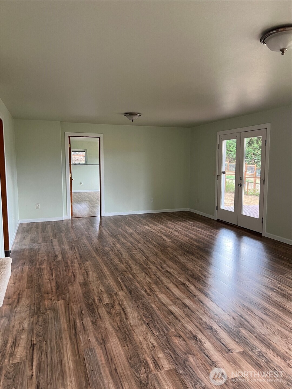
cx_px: 146
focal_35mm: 26
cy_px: 194
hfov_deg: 53.1
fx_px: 292
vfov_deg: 67.3
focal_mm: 5.7
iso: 160
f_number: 1.5
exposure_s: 1/60
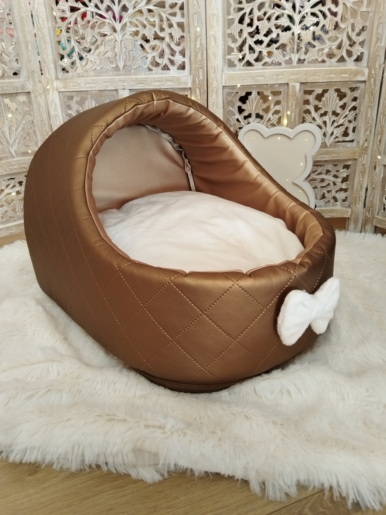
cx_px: 193
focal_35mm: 26
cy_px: 258
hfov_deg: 53.1
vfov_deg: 67.3
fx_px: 387
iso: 800
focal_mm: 4.95
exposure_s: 1/50
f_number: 1.9
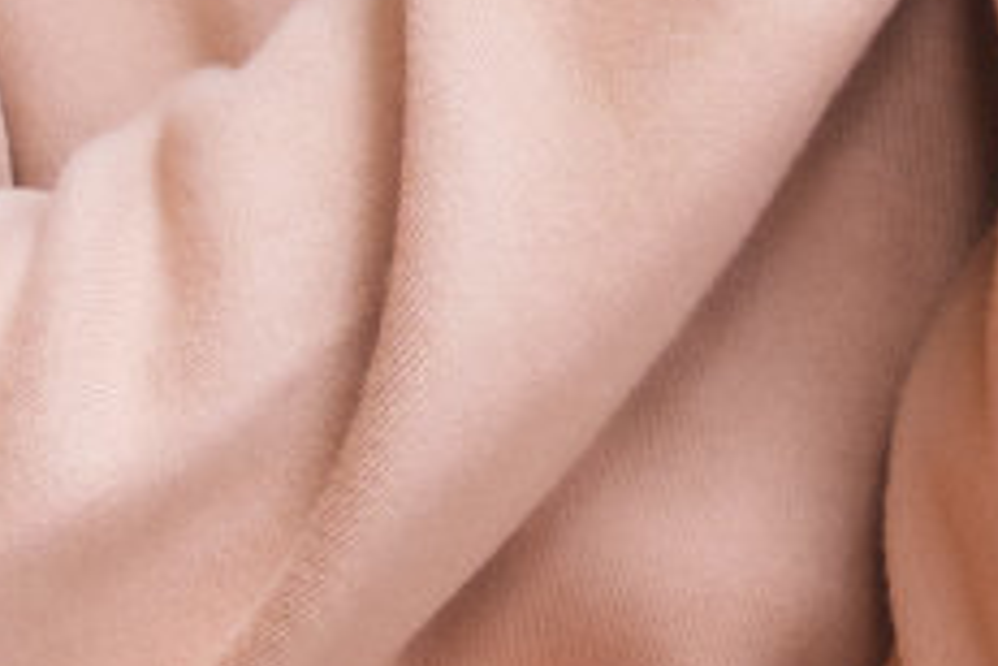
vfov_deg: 5.1
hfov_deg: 7.8
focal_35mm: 256
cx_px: 1776
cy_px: -1429
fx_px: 7096
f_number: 2.8
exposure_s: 1/60
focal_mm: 24.9
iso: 160
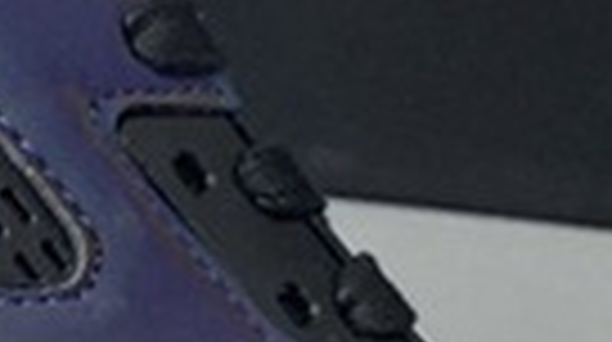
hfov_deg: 12.0
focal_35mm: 167
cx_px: -423
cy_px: 126
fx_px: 2706
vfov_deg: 7.2
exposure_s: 1/100
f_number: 1.8
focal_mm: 4.25
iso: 125
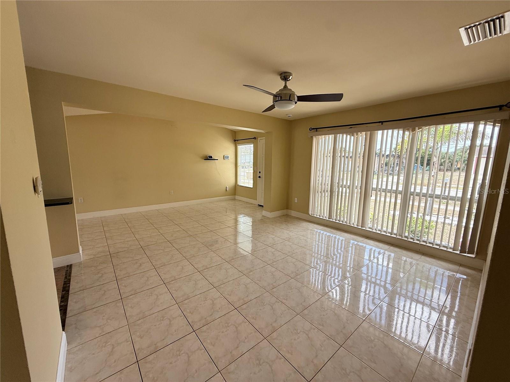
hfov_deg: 102.1
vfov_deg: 85.7
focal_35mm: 14
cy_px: 191
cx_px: 255
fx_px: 206
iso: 64
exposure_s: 1/158
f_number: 2.2
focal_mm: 2.22
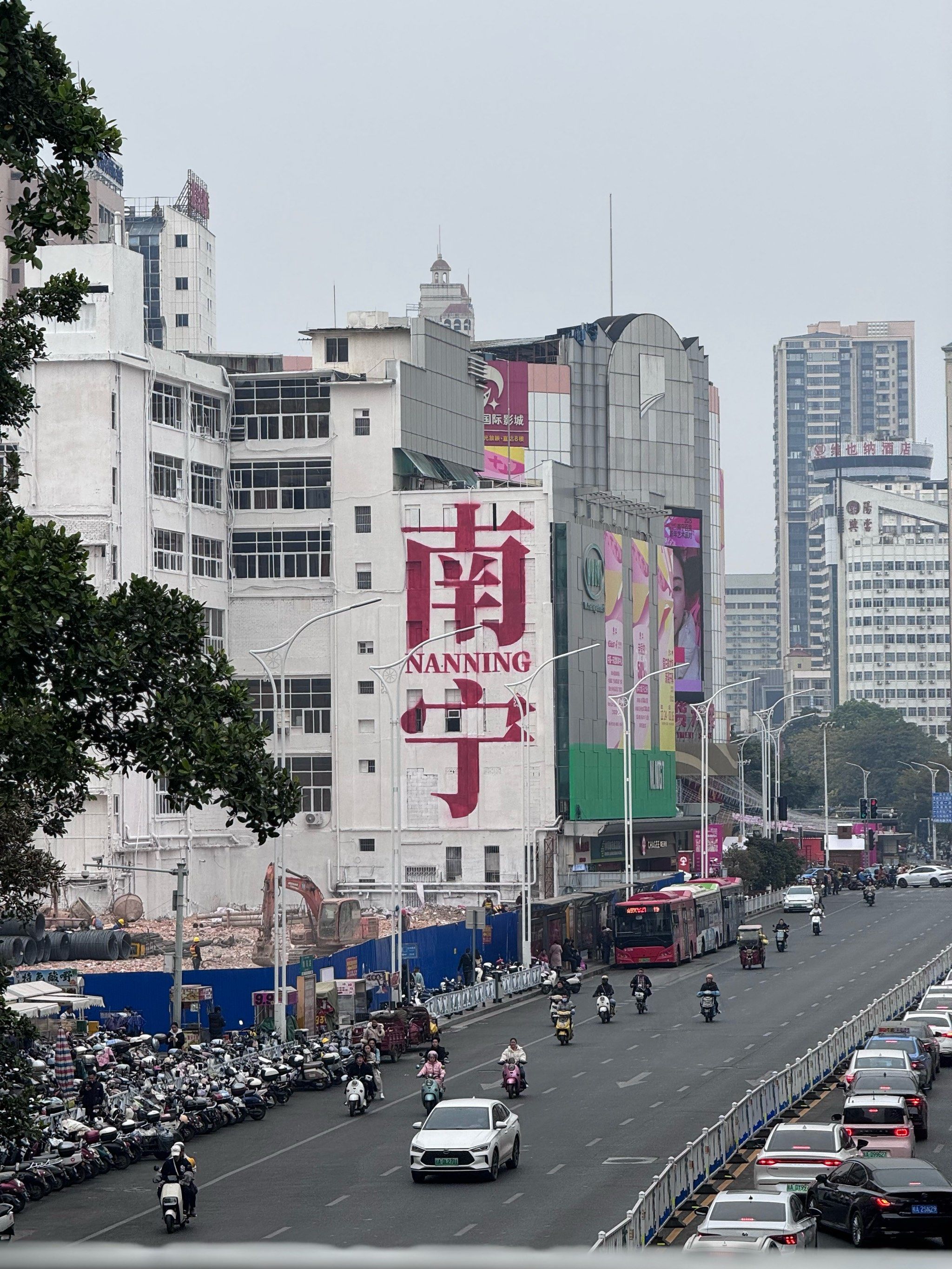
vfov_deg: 16.4
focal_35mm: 120
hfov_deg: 12.3
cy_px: 634
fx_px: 4400
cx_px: 476
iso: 50
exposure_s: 1/707
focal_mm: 15.66
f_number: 2.8
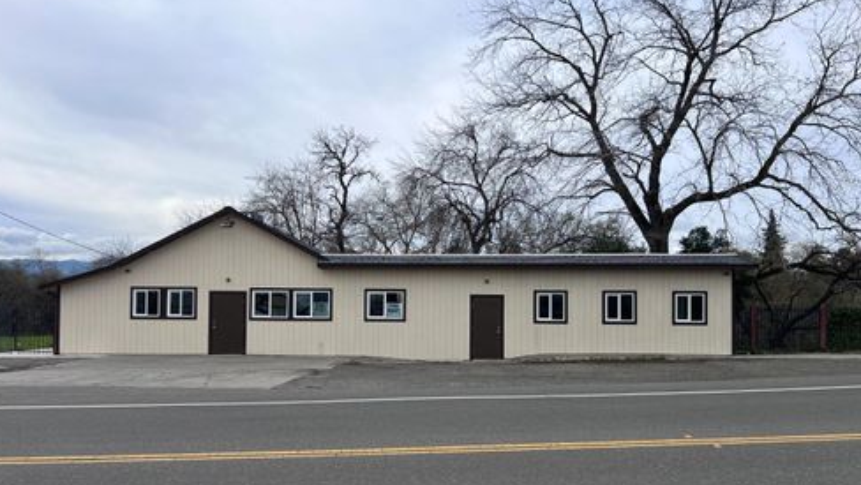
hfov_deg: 66.0
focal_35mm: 29
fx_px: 662
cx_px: 429
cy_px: 290
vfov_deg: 40.1
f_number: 1.5
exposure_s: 1/5076
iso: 50
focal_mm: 5.7
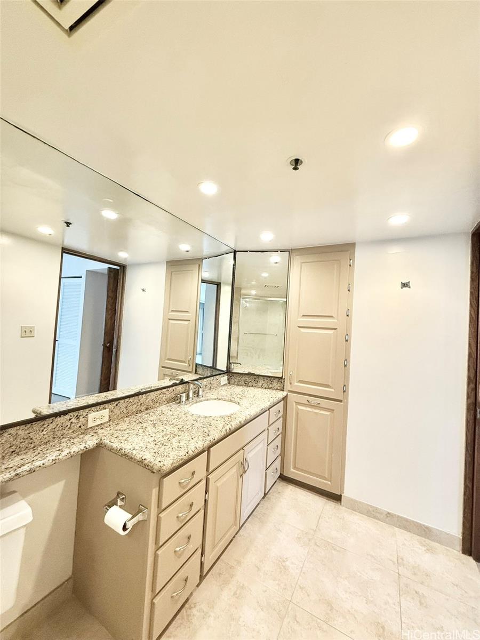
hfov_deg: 85.7
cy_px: 320
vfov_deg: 102.1
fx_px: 259
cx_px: 240
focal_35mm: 14
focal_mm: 2.22
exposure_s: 1/60
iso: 400
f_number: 2.2
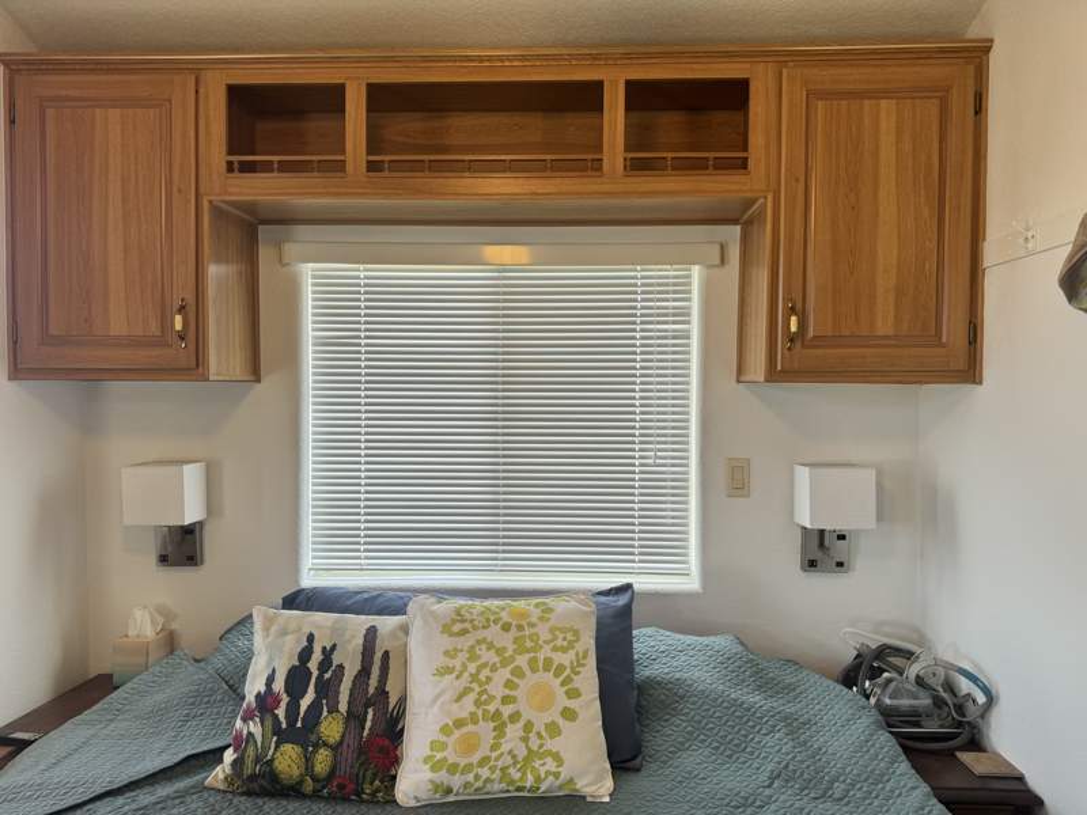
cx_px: 544
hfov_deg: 71.6
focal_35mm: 24
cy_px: 408
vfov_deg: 56.8
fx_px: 754
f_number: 1.78
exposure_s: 1/120
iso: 100
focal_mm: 6.76
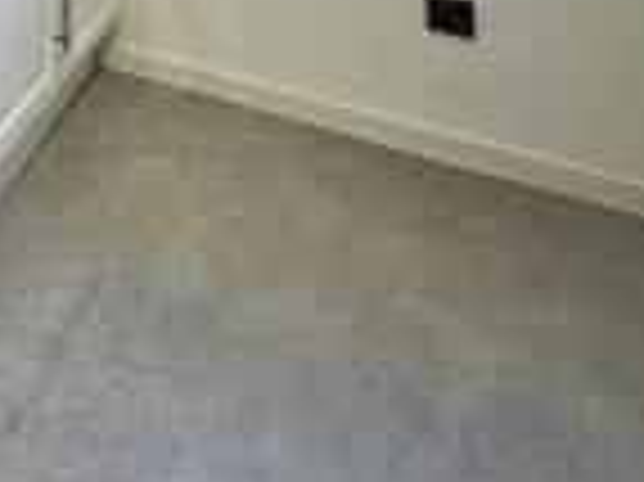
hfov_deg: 24.8
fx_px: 1060
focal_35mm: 57
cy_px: -457
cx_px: -354
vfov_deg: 18.2
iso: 100
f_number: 2.2
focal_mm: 2.22
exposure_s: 1/100
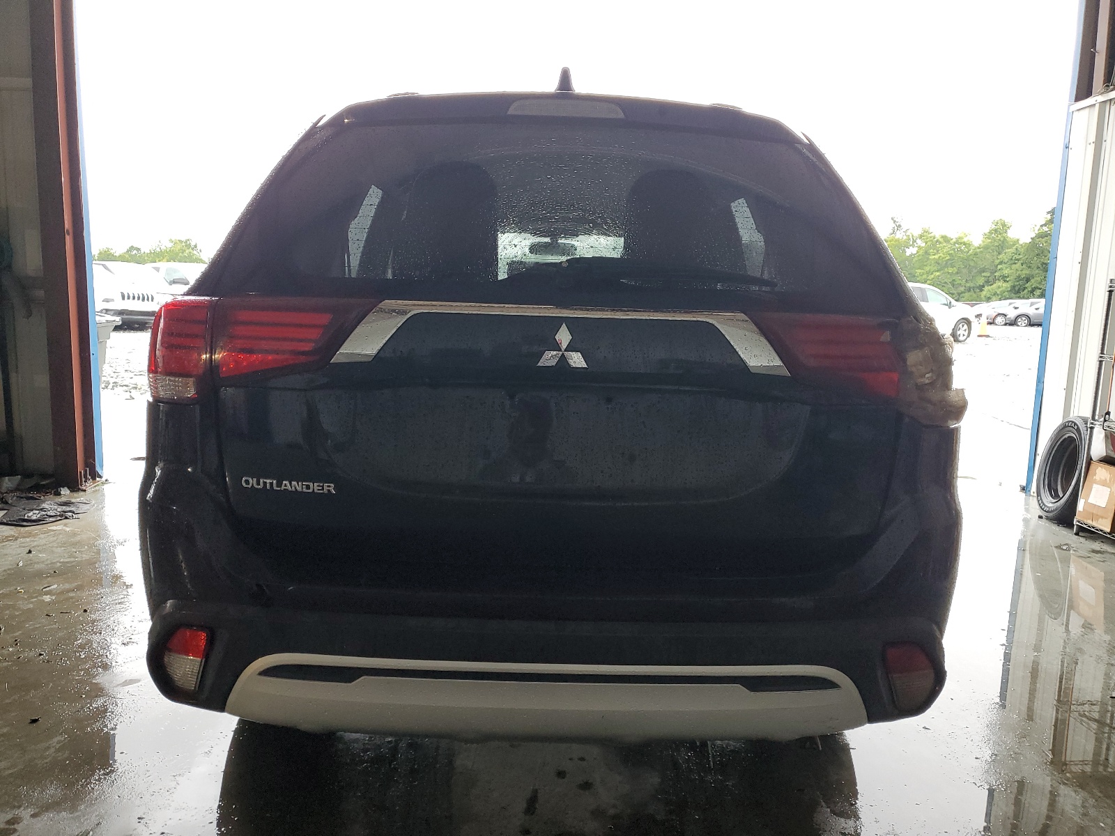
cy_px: 418
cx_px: 558
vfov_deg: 53.1
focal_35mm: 26
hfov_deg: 67.3
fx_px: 837
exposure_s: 1/120
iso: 93
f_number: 1.5
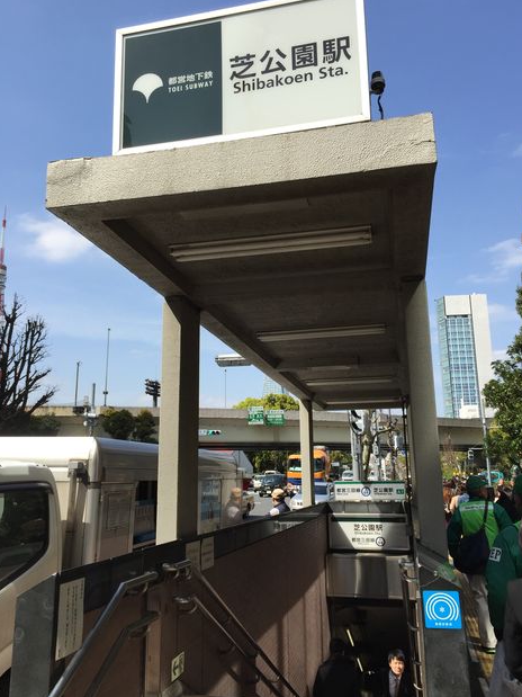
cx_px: 263
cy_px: 340
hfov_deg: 46.8
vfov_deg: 60.0
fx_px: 603
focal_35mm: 30
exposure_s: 1/1721
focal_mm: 4.15
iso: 32
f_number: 2.2
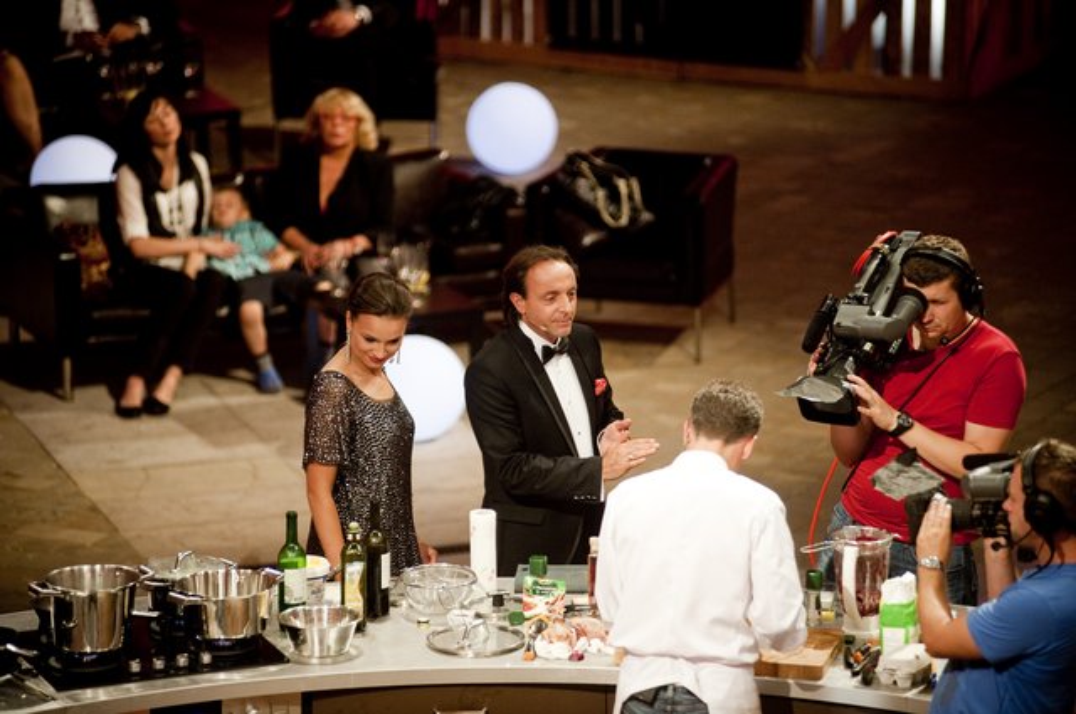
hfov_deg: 10.3
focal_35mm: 200
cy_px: 357
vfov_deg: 6.8
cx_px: 538
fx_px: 5970
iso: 1600
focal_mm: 200
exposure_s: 1/125
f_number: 2.8
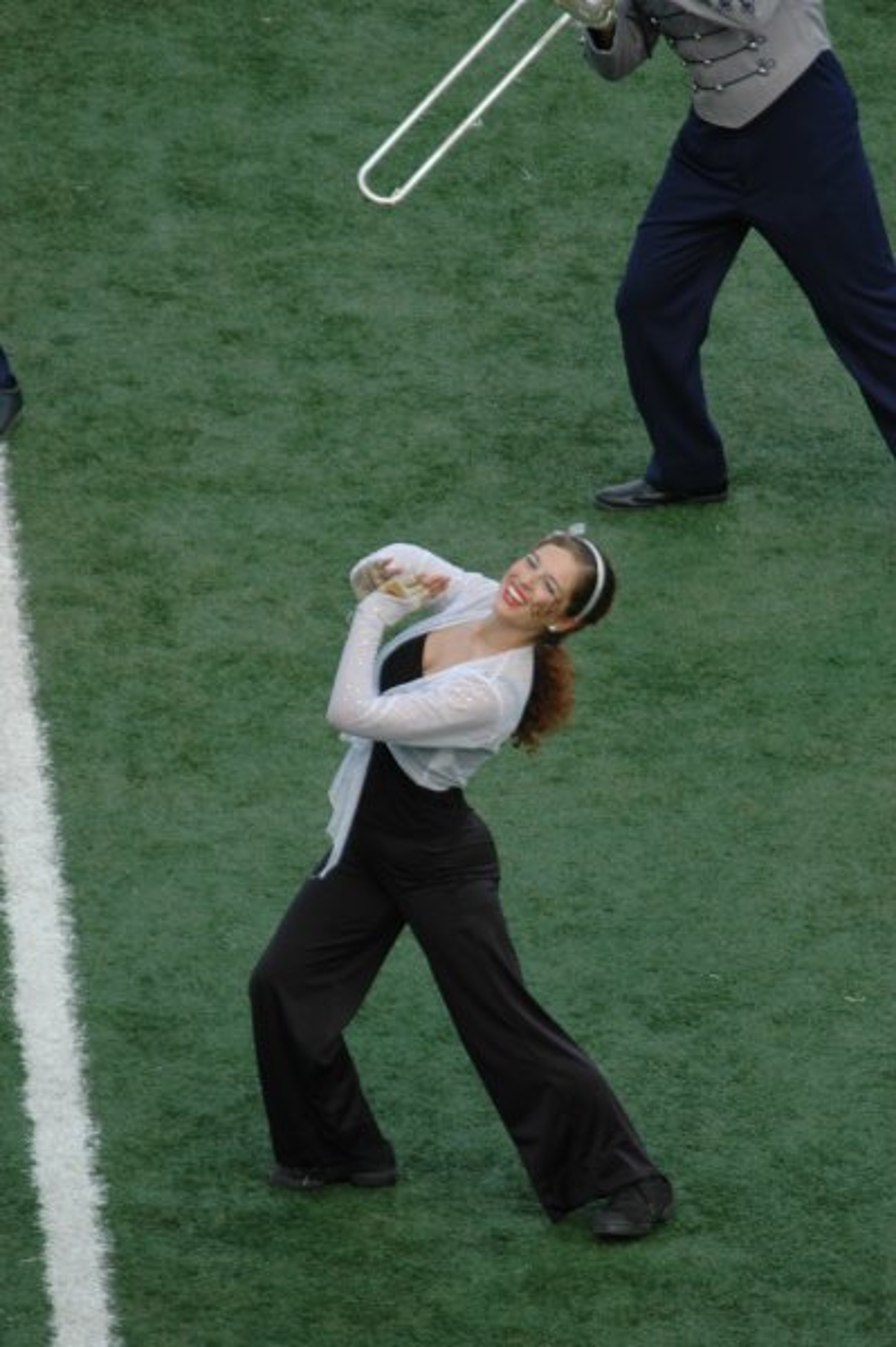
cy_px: 674
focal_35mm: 600
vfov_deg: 3.4
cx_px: 448
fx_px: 22437
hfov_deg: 2.3
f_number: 5.6
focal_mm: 400
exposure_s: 1/200
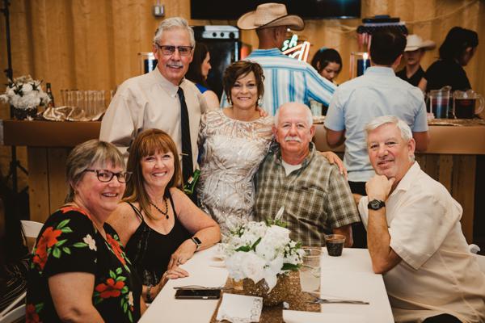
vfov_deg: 27.0
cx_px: 242
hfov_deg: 39.6
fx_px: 674
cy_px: 162
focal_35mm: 50
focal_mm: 50
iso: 500
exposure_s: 1/200
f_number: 2.8
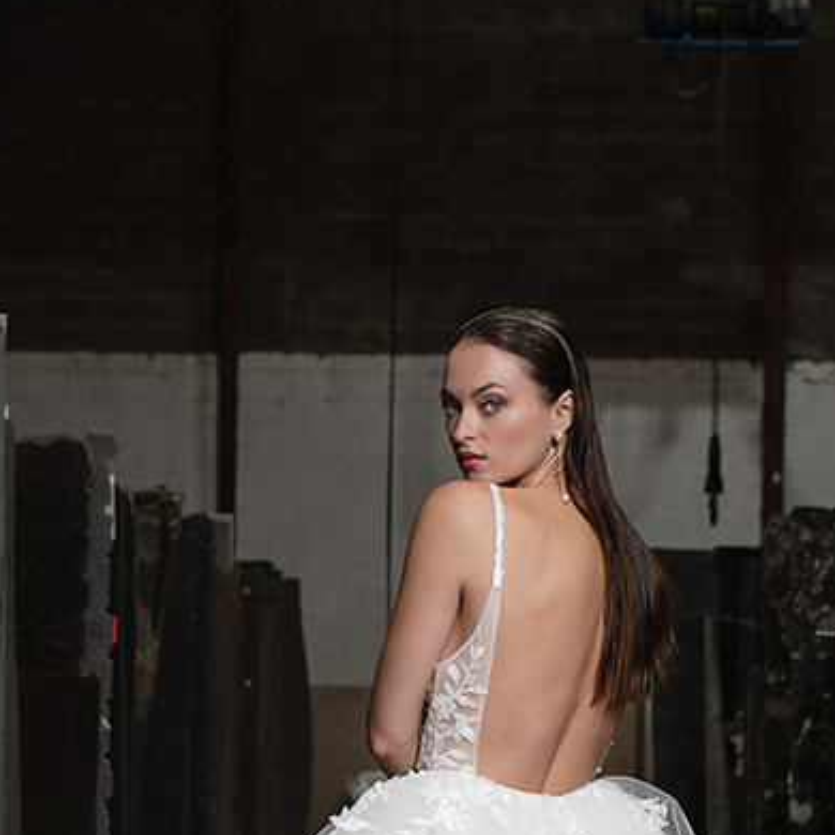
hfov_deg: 14.3
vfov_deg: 14.1
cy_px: 762
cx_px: 502
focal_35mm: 122
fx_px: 3329
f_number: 2.8
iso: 500
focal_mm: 35
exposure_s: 1/200
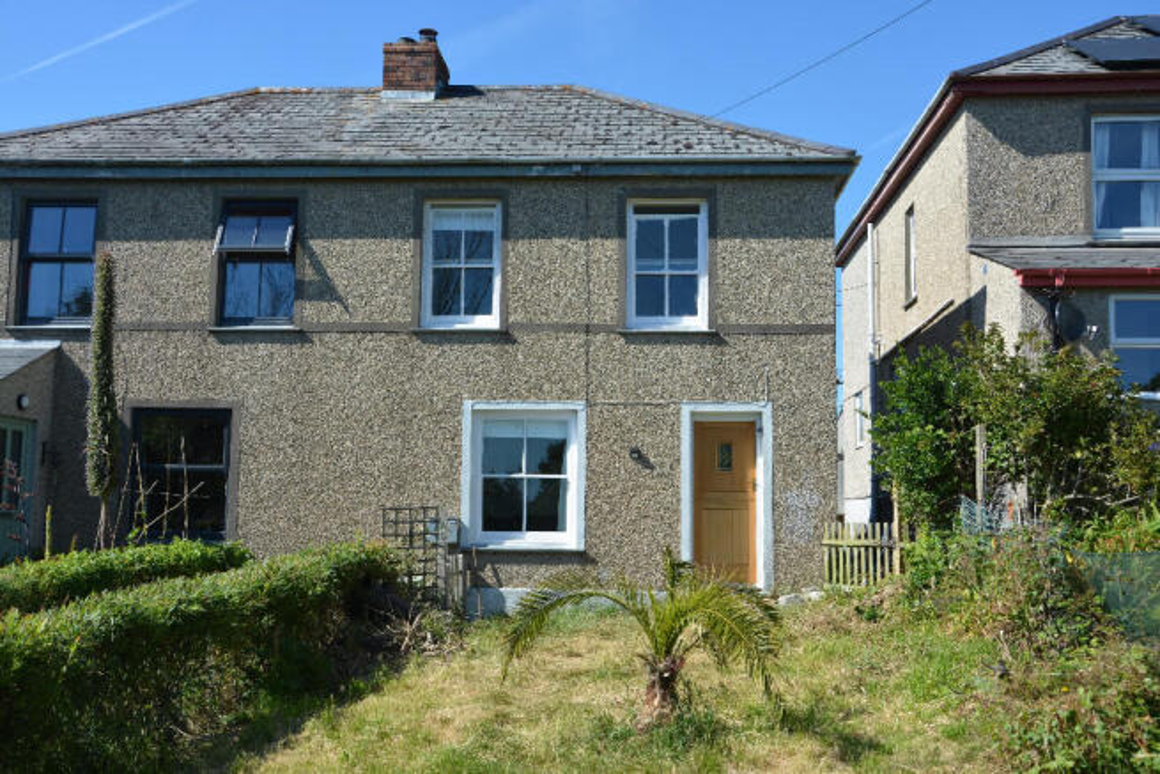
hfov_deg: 53.1
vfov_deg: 36.9
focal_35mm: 36
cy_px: 387
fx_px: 1160
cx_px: 580
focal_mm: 24
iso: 100
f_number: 7.1
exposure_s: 1/200
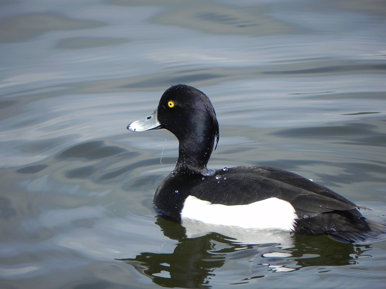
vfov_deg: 2.2
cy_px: 144
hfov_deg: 2.9
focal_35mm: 678
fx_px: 7560
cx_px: 193
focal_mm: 120
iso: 160
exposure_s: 1/598
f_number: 5
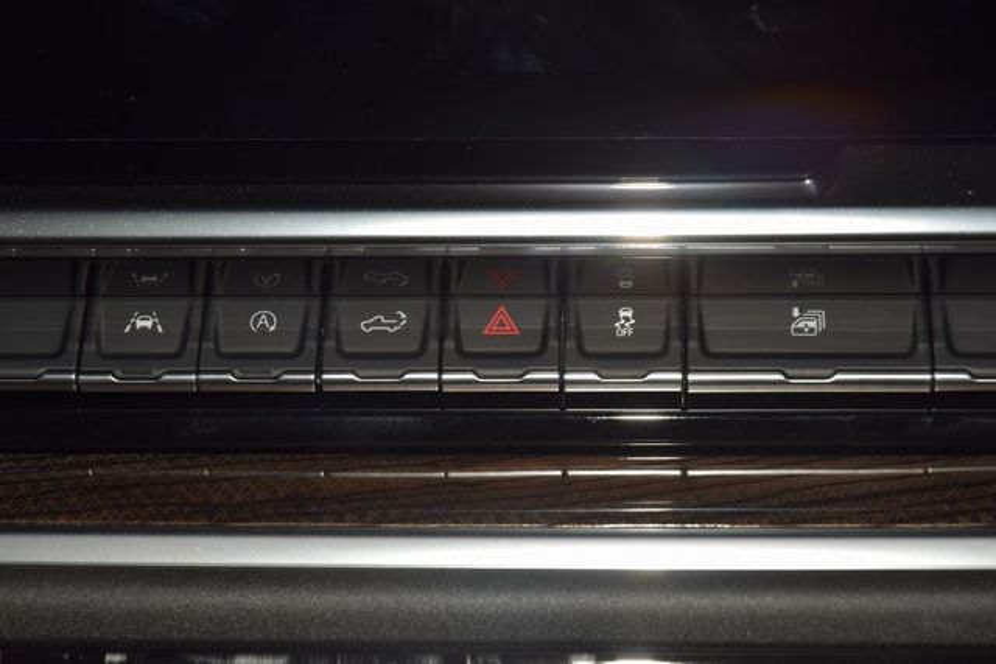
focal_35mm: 105
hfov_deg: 19.5
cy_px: 332
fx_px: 2905
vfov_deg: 13.0
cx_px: 498
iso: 100
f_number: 8
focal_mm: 70
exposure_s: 1/125
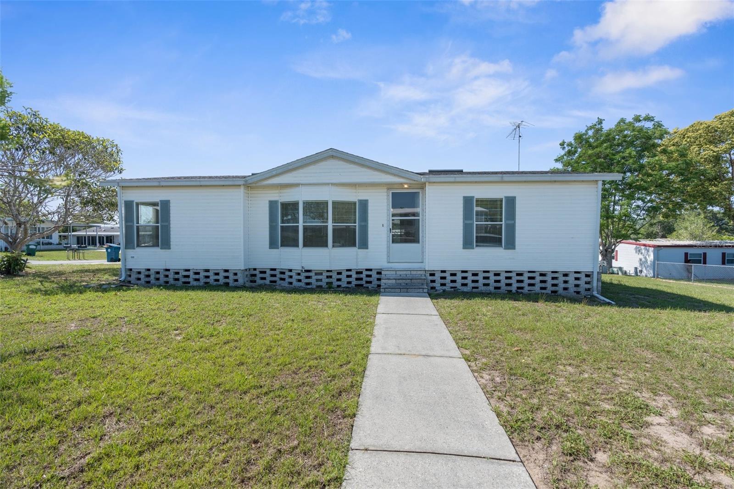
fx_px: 326
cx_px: 367
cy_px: 244
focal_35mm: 16
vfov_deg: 73.7
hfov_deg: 96.7
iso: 500
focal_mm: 16
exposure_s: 1/640
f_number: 4.5
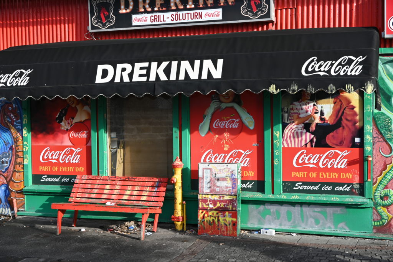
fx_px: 573
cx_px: 196
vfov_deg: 25.8
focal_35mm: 52
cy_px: 131
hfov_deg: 37.8
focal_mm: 35
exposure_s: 1/250
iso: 110
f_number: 5.6
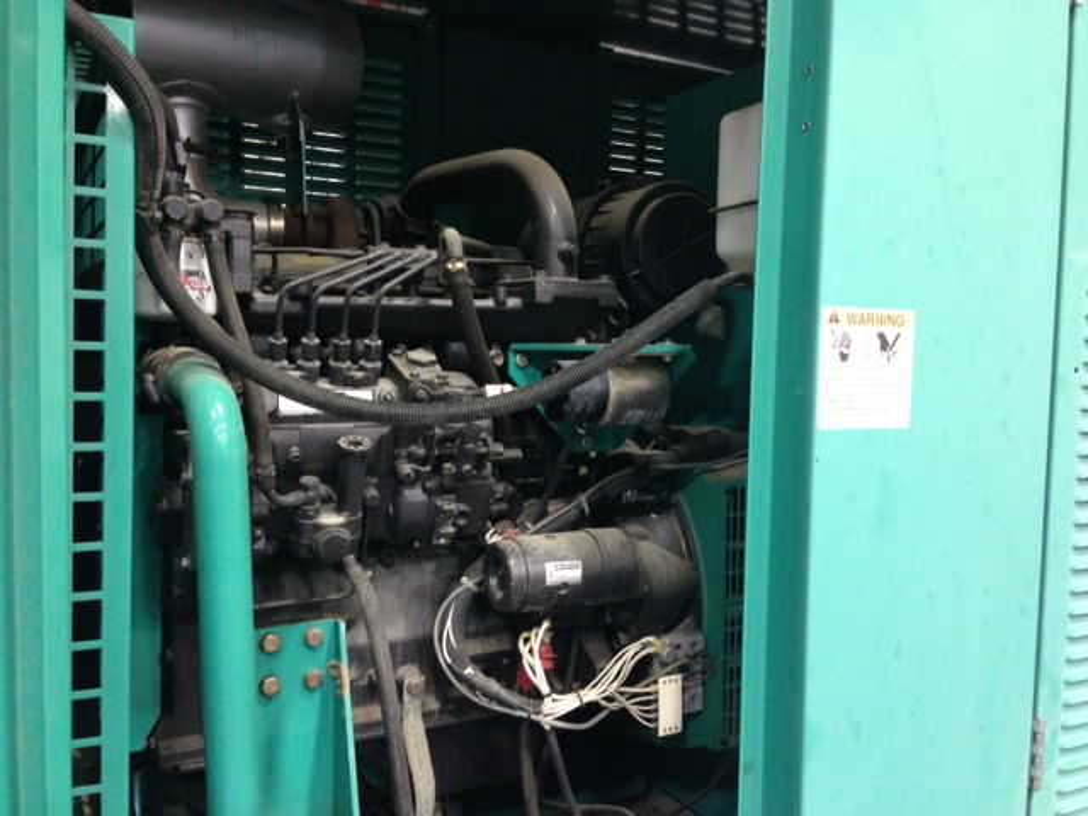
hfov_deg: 55.4
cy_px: 408
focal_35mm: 33
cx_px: 544
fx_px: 1037
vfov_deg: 42.9
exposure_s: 1/15
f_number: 2.4
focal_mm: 4.13
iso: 400
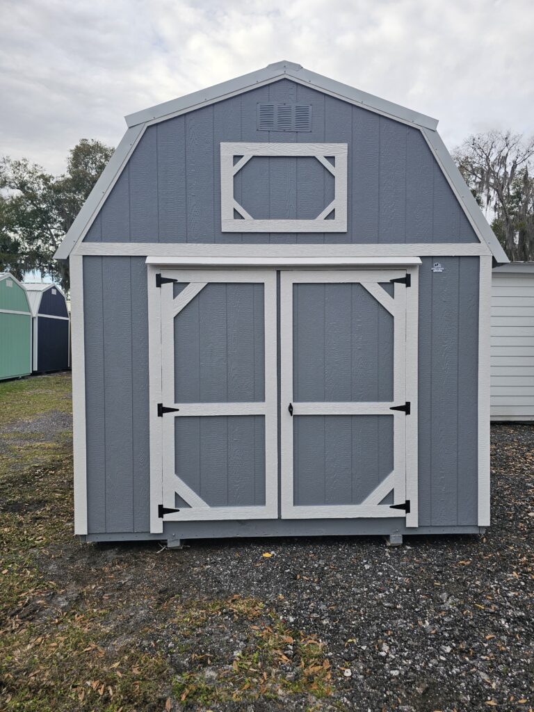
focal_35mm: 23
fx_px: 473
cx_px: 267
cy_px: 356
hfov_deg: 58.9
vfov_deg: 73.9
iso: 10
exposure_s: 1/355
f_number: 1.7
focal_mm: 6.3
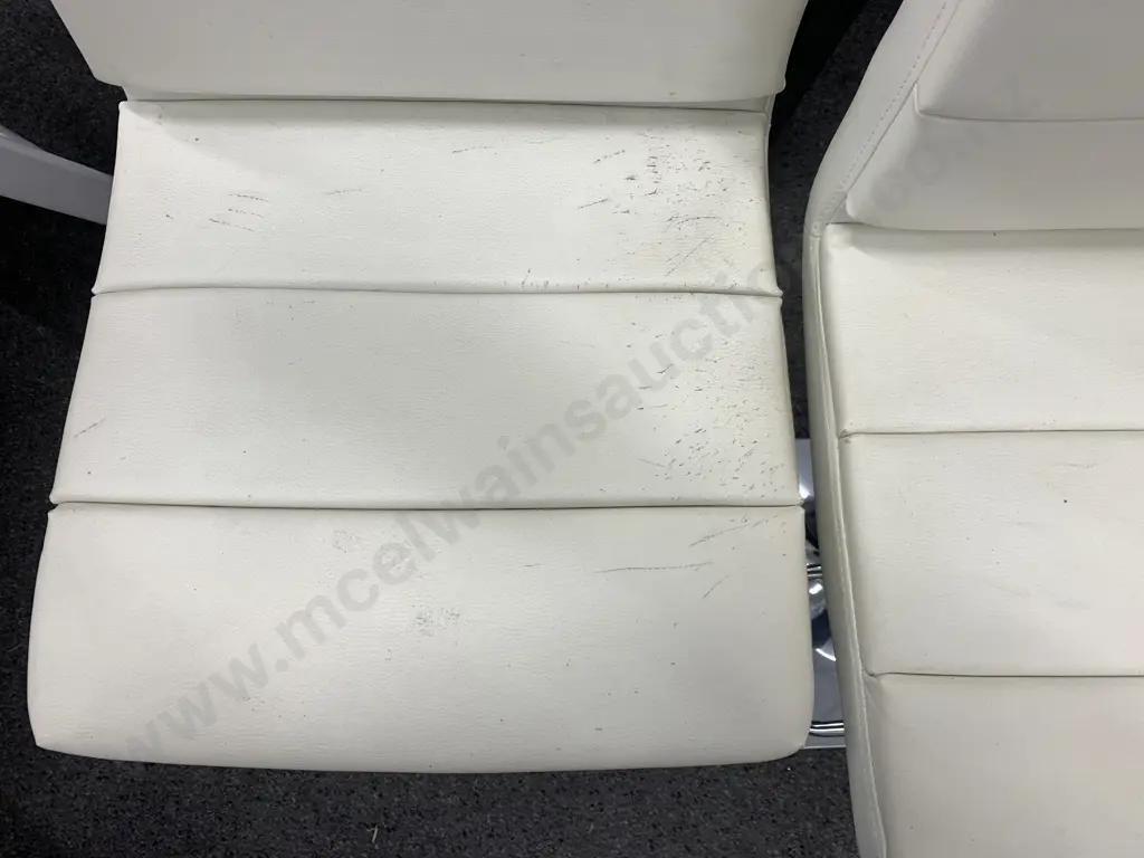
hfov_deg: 67.3
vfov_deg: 53.1
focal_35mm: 26
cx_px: 572
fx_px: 859
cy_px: 429
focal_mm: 4.25
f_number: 1.8
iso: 50
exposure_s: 1/100
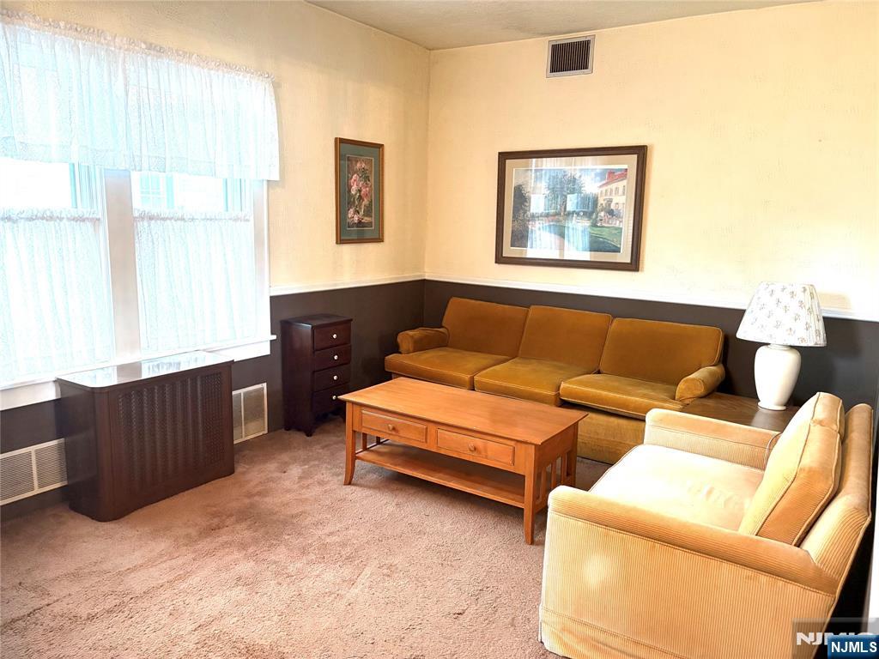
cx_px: 440
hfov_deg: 67.3
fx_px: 660
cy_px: 330
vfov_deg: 53.1
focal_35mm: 26
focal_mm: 5.96
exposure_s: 1/60
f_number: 1.6
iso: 320
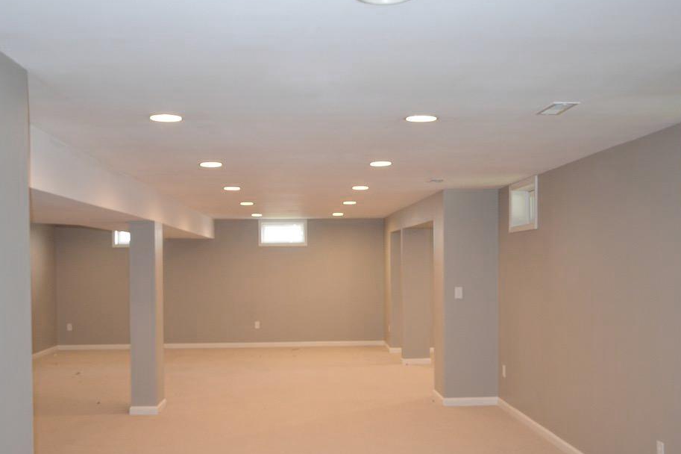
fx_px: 794
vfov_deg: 31.7
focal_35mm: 42
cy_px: 284
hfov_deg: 46.4
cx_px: 328
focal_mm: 20
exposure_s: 1/60
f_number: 3.5
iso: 800
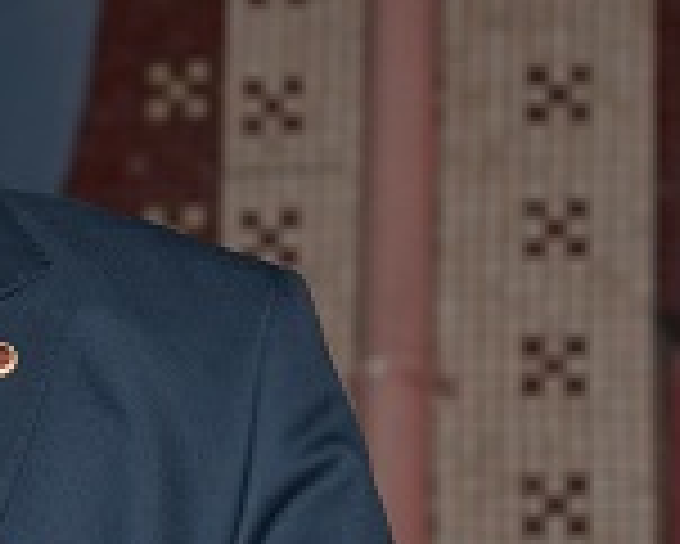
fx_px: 3846
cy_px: 142
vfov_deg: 8.1
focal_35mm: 191
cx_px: -459
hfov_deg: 9.7
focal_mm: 44
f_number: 2.8
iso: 500
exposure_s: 1/160
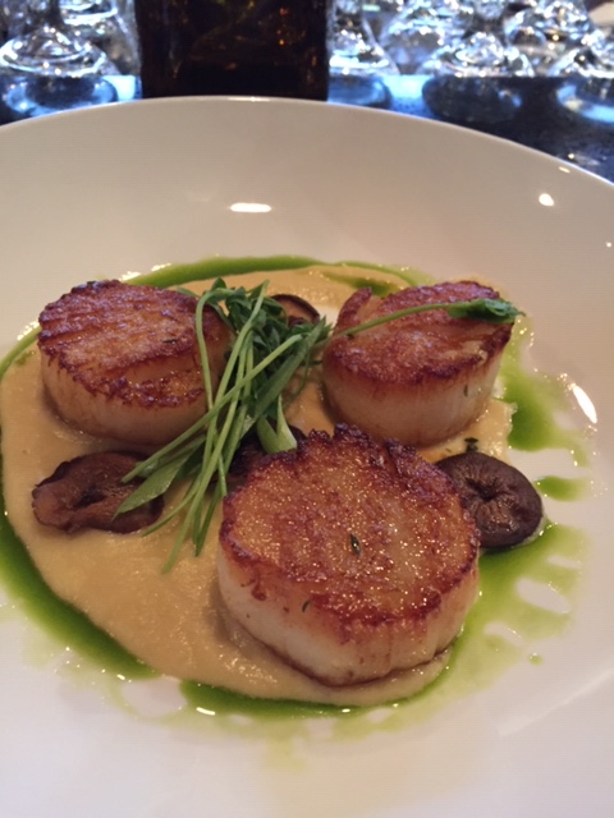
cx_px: 307
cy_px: 409
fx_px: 686
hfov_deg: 48.2
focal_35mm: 29
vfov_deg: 61.7
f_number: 2.2
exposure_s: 1/15
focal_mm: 4.15
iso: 500
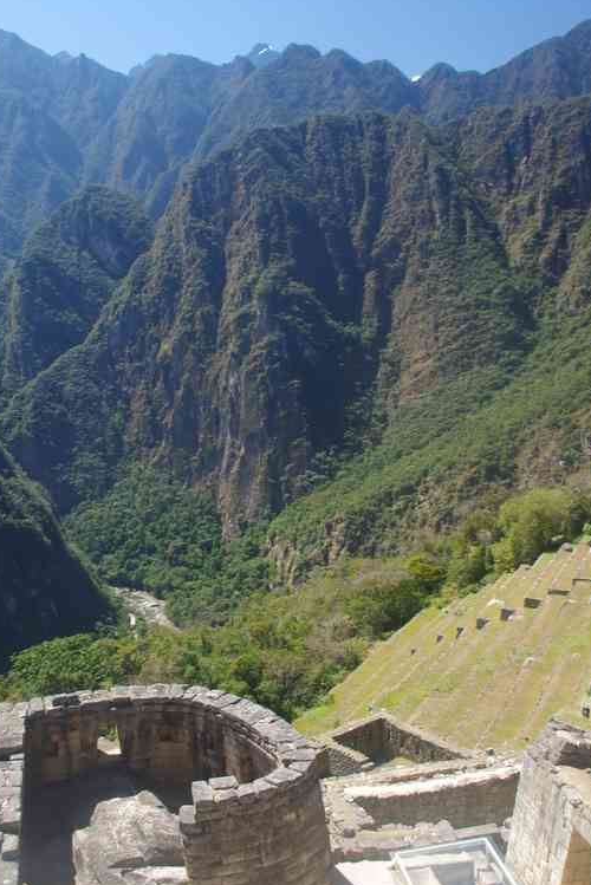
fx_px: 886
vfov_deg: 53.1
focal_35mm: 36
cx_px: 208
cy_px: 470
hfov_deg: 36.6
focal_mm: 18
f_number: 10
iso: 200
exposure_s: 1/40
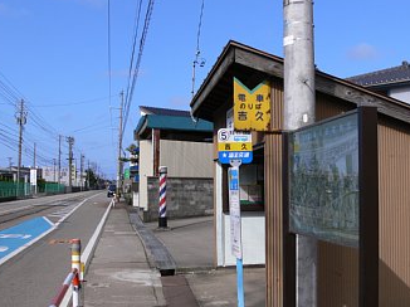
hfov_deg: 43.8
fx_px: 509
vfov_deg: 33.6
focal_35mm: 43
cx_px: 235
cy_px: 154
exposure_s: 1/320
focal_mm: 7.4
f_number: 5.6
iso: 80
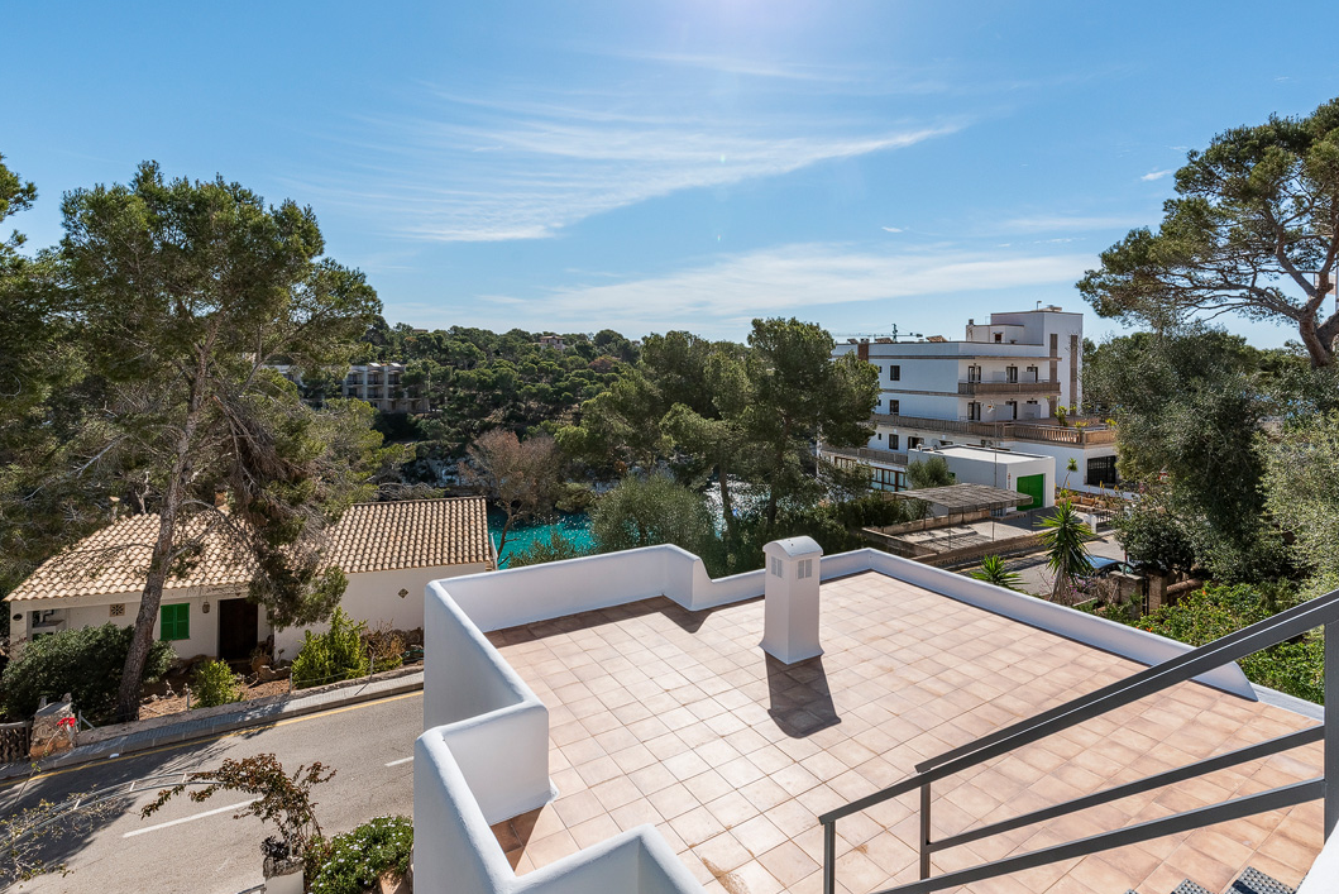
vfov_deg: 70.2
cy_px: 393
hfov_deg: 93.2
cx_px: 706
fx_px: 633
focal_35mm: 17
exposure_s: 1/1250
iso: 320
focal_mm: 15
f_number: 8
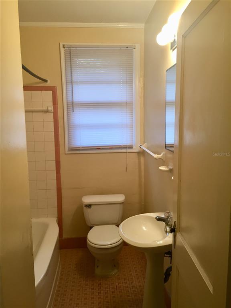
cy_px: 154
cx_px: 116
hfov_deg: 48.2
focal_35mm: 29
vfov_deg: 61.7
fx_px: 258
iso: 64
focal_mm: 4.15
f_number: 2.2
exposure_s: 1/30
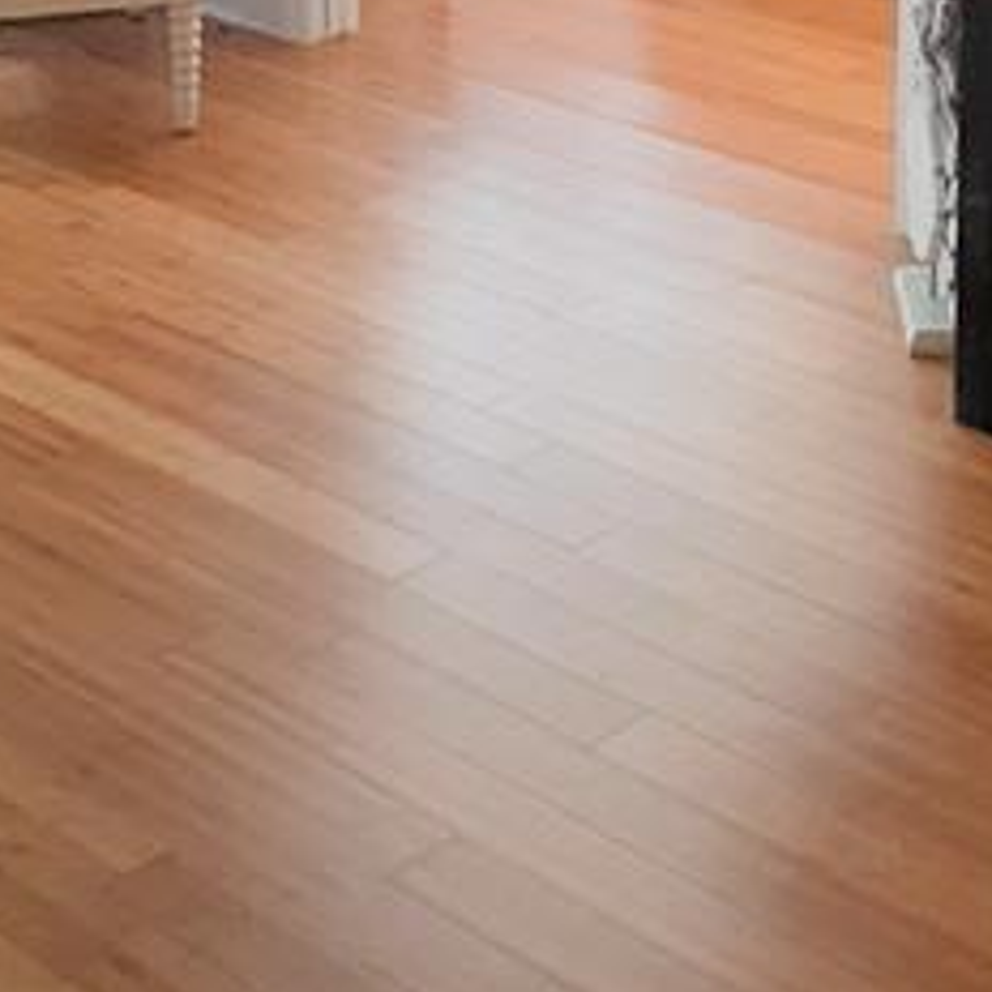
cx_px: 701
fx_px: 2561
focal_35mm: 79
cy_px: -257
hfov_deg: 21.8
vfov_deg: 20.3
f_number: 1.9
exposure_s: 1/60
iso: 200
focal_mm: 2.91
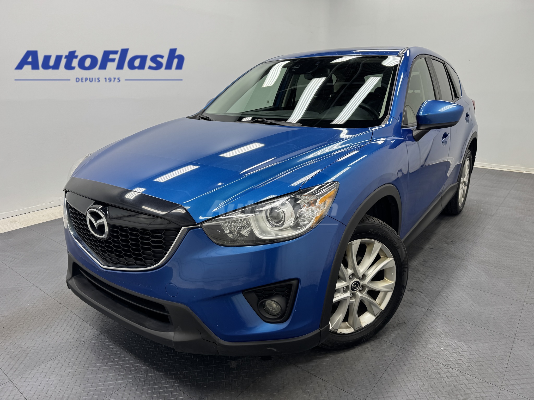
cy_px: 200
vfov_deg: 56.8
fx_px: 370
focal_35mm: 24
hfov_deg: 71.6
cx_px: 267
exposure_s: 1/390
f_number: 1.78
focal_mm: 6.76
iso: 80
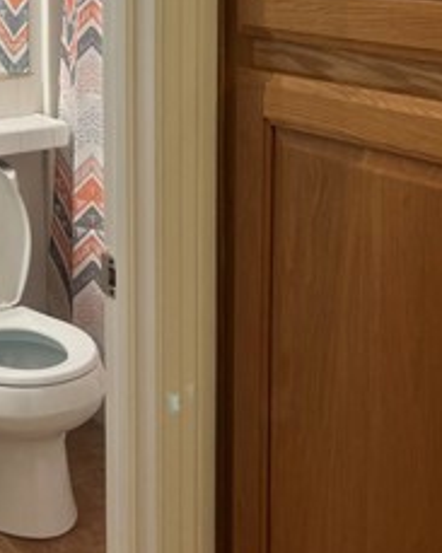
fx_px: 1162
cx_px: -39
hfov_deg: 20.6
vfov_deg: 25.8
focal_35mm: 71
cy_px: 43
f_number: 1.6
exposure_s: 1/60
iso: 64
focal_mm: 5.1
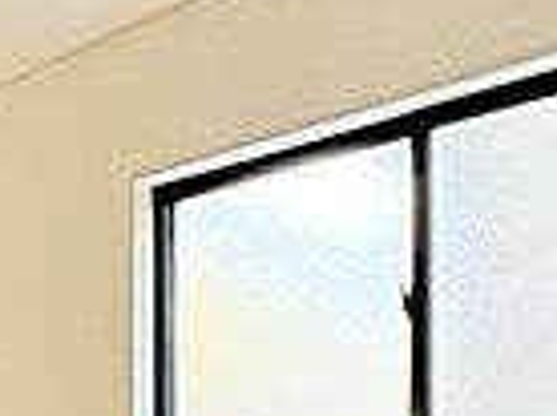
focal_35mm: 63
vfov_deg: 21.5
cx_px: -125
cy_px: 507
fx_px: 1012
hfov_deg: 26.9
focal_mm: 2.22
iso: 250
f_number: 2.2
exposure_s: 1/96
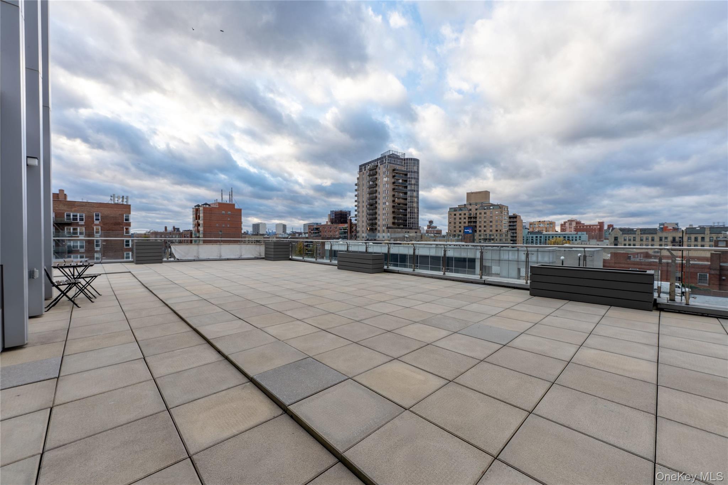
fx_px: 283
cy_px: 242
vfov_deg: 81.2
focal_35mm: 14
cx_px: 364
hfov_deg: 104.3
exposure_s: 1/6400
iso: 800
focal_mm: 14
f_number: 8
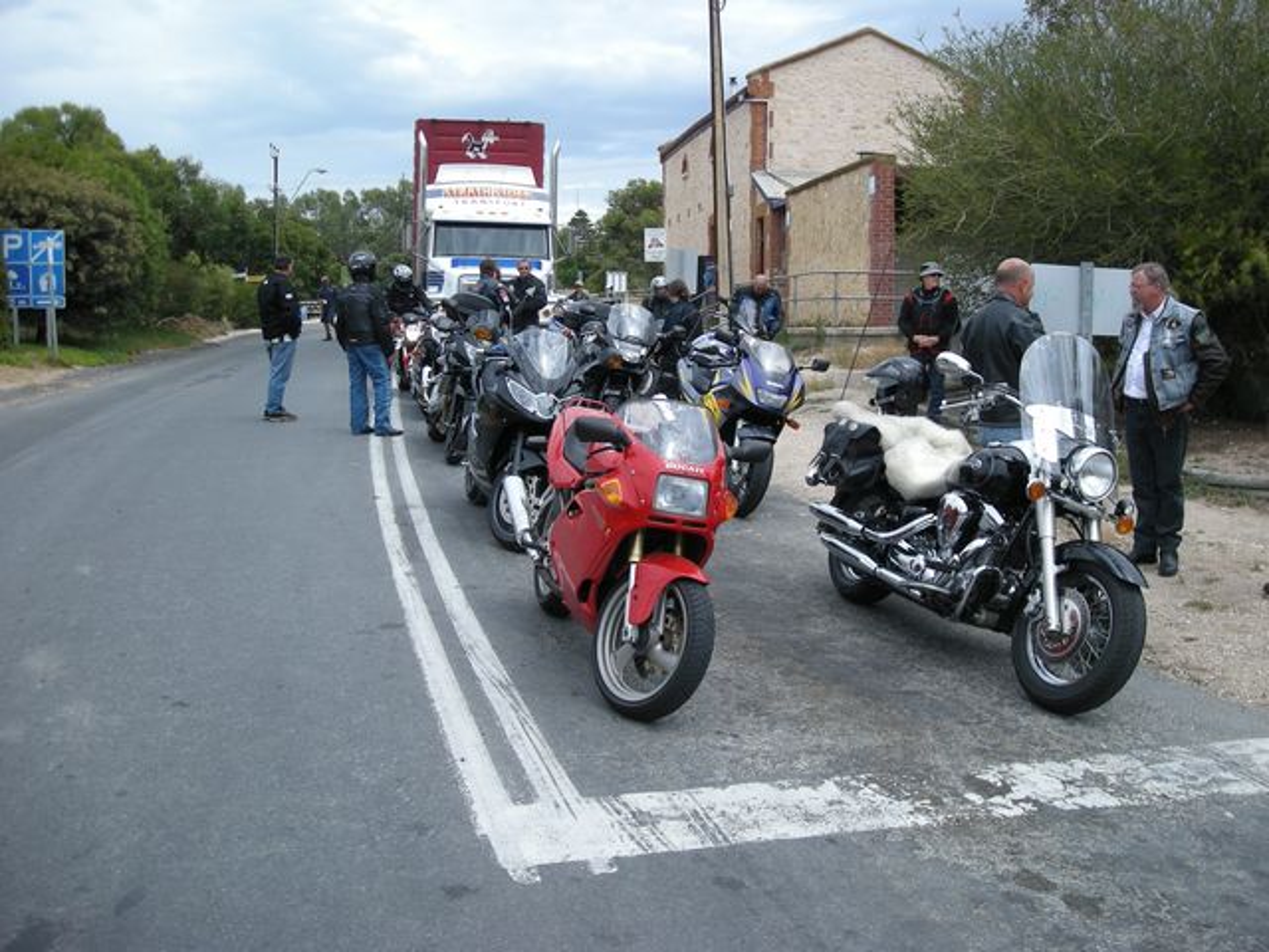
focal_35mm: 35
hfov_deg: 52.6
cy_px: 476
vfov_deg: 40.7
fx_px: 1283
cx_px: 634
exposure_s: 1/202
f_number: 5.7
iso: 50
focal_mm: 5.7
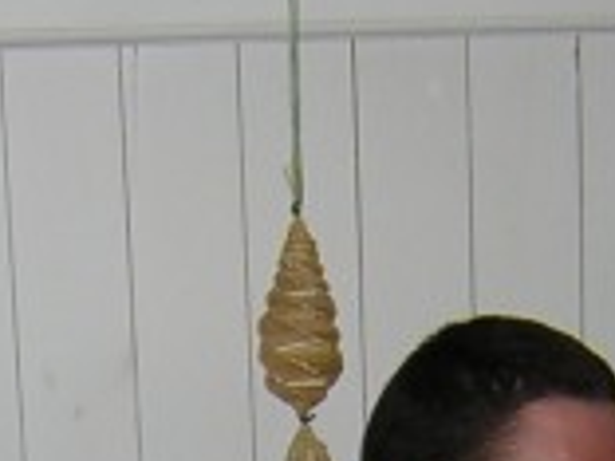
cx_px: 390
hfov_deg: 13.3
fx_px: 2629
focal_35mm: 148
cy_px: 831
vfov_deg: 9.5
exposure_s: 1/60.1
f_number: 2.6
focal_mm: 4.7
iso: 100
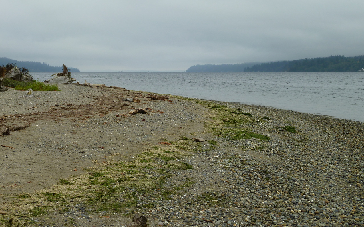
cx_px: 182
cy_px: 99
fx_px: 645
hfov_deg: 31.5
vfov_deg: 20.0
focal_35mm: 65
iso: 80
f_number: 4.7
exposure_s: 1/160
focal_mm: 11
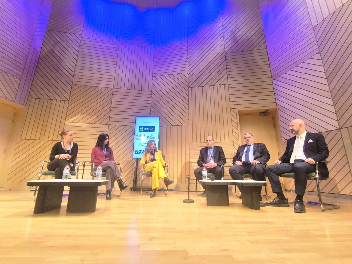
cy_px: 132
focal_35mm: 16
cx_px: 176
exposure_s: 1/50
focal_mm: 1.65
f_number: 2.2
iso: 100
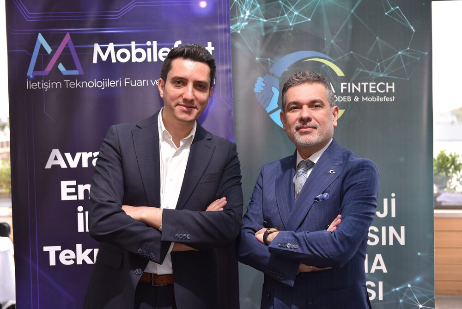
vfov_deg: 27.0
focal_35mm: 50
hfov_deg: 39.6
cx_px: 231
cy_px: 154
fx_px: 642
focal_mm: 50
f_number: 4
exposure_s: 1/250
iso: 200
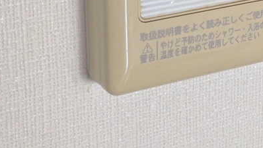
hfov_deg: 15.8
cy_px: -89
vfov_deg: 8.8
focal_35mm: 134
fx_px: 935
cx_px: 245
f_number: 1.89
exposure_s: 1/60
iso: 466
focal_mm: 5.43
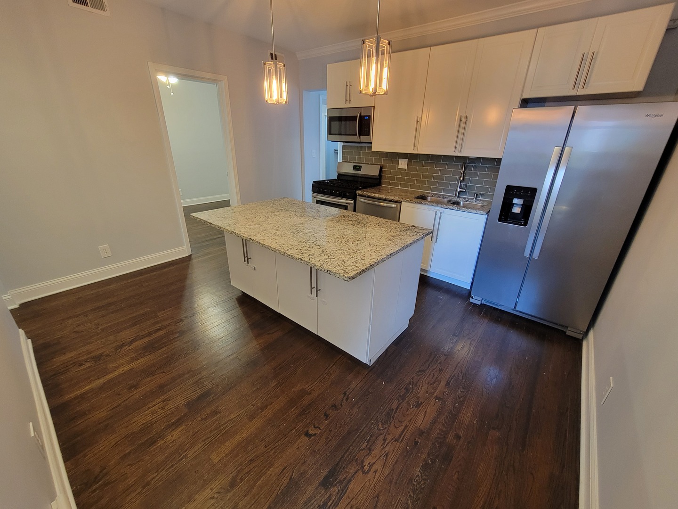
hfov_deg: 106.2
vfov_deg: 89.9
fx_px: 255
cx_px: 339
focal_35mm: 13
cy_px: 254
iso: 320
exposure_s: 1/30
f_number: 2.2
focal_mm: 2.2
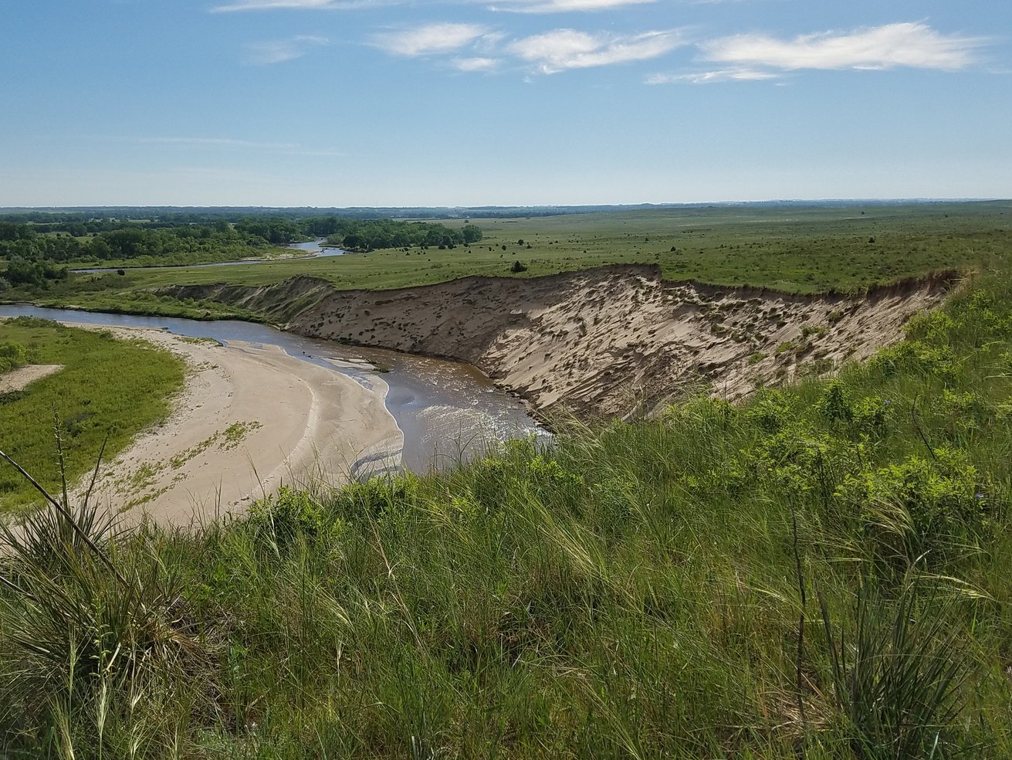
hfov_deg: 59.9
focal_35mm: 30
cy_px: 360
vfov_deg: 46.8
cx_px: 499
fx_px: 877
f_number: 1.7
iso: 50
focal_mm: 4.2
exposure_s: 1/7504
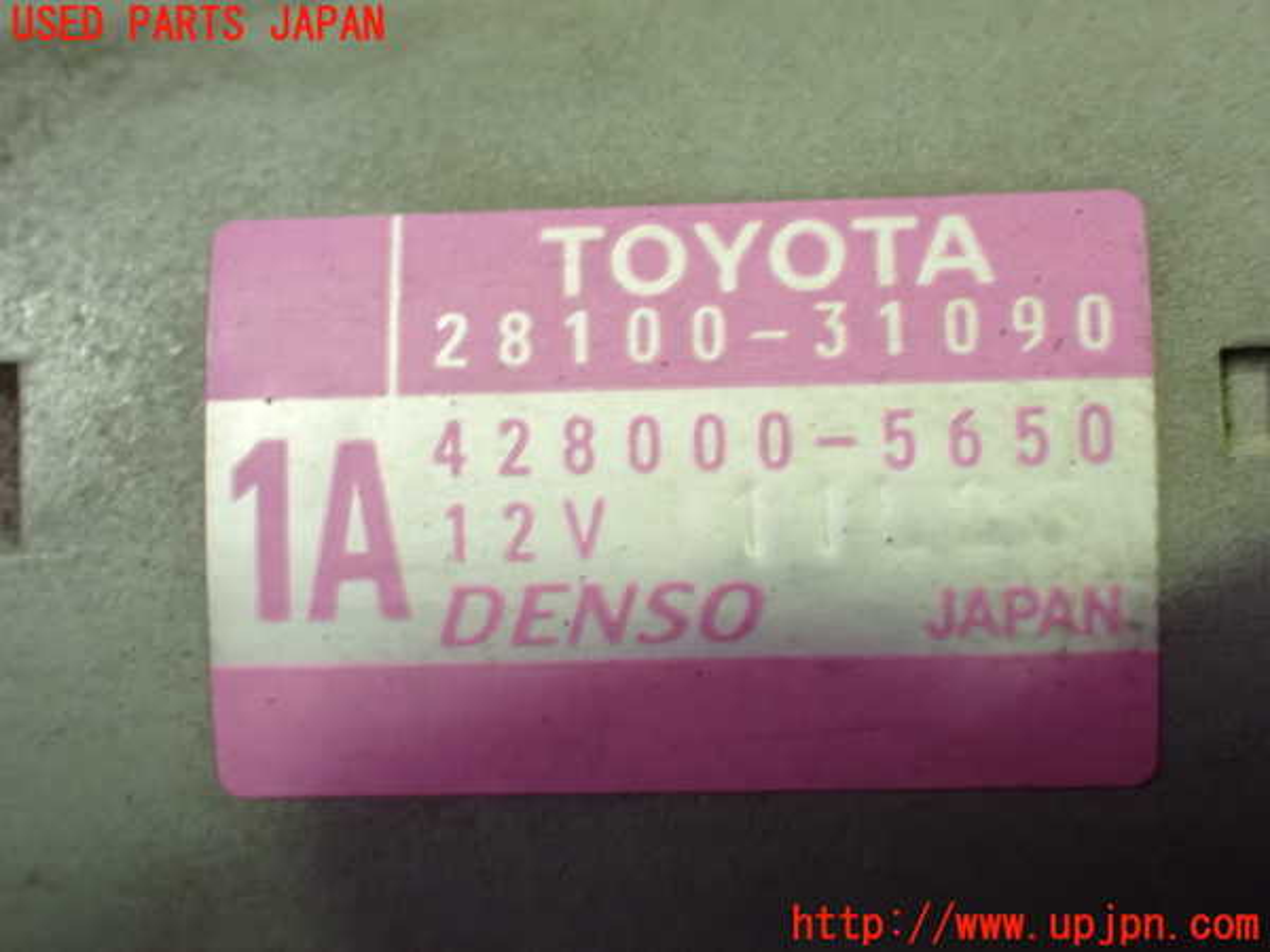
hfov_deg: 35.5
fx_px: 1981
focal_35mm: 54
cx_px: 635
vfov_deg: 27.0
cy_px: 476
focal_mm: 9.65
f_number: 3.3
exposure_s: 1/50
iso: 1250
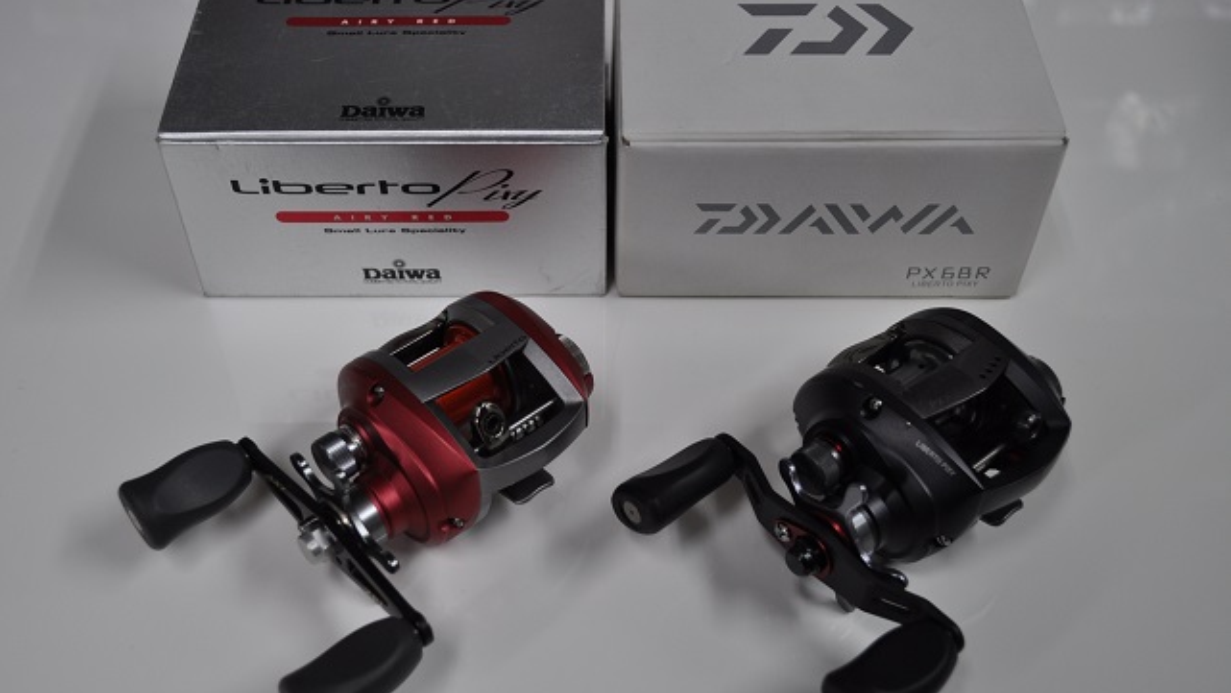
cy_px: 340
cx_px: 615
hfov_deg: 49.4
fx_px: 1339
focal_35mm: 41
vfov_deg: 29.0
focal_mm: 26
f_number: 5
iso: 400
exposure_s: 1/100
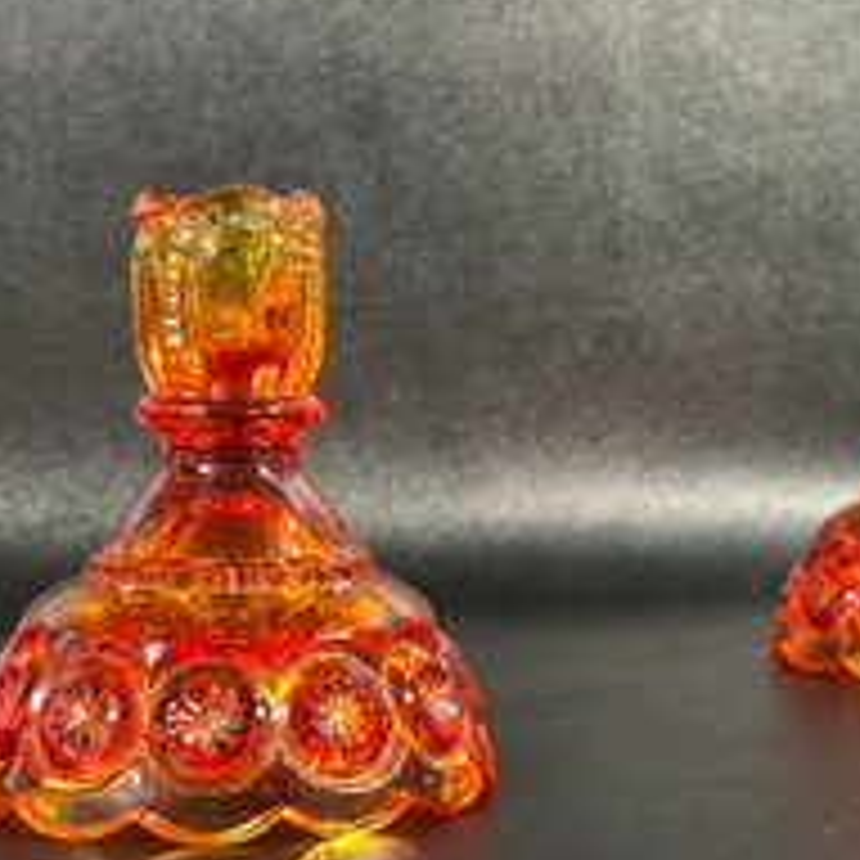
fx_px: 2136
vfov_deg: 22.8
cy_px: 475
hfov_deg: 22.7
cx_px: 516
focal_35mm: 76
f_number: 1.78
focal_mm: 6.86
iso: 320
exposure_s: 1/40
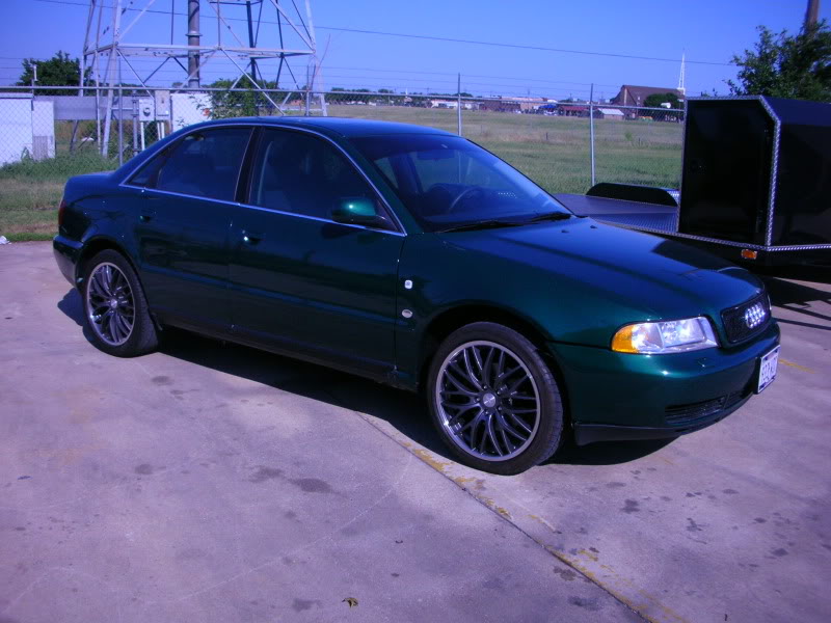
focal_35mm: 35
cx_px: 416
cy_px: 312
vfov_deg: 40.7
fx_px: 840
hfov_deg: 52.6
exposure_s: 1/250
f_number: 8.5
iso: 100
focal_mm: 5.8
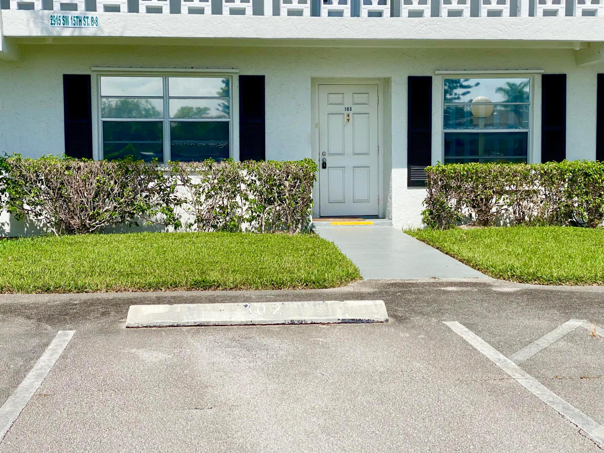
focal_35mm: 52
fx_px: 907
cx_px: 302
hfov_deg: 36.8
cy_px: 226
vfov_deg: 28.0
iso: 20
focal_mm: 6
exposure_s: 1/2283
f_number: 2
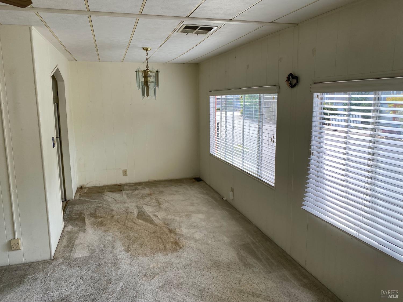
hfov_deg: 67.3
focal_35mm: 26
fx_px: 303
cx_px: 202
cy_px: 151
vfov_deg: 53.1
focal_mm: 4.25
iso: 32
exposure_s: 1/198
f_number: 1.8
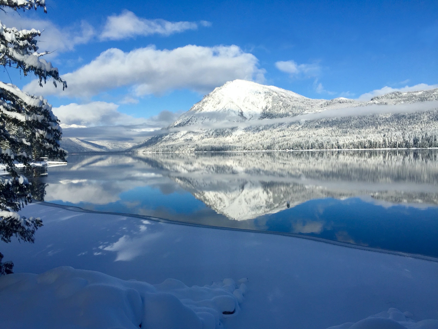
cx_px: 219
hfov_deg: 61.7
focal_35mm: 29
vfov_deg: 48.2
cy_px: 164
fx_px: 367
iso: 32
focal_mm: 4.15
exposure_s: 1/3300
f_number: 2.2
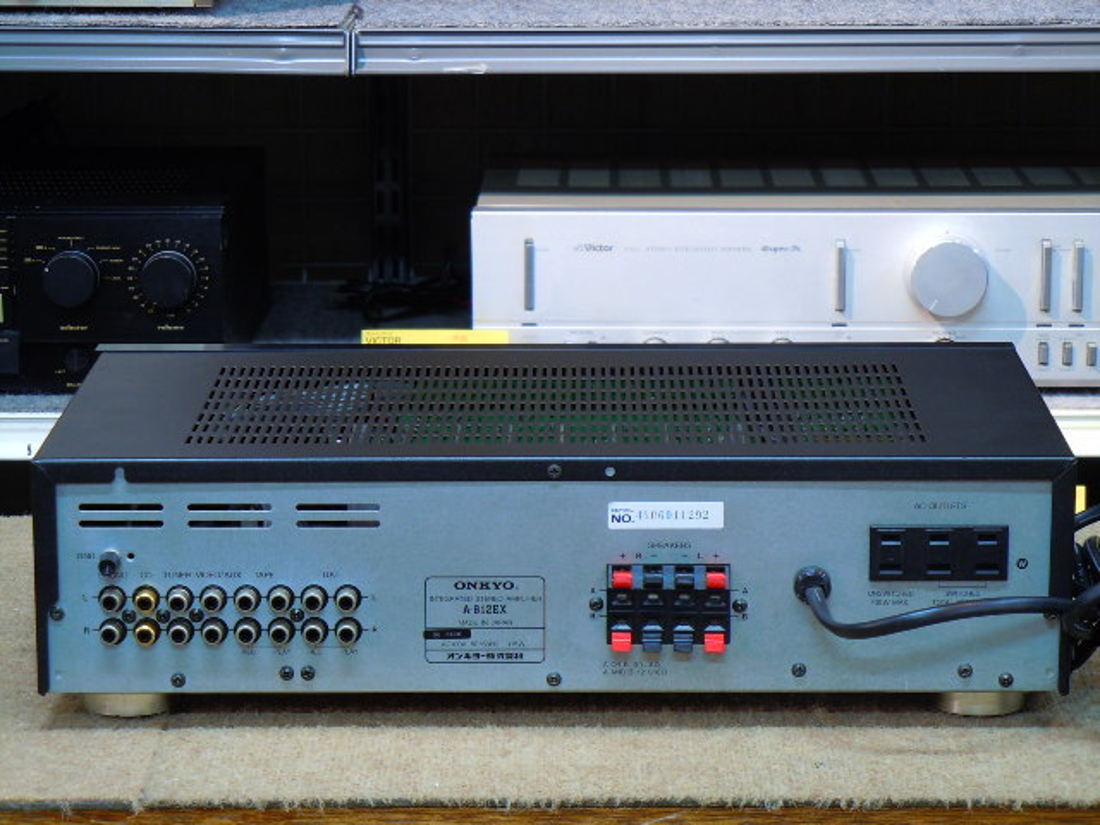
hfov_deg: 17.0
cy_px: 412
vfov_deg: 12.8
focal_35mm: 116
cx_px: 550
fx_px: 3686
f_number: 4.6
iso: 100
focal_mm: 20.9
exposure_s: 1/4
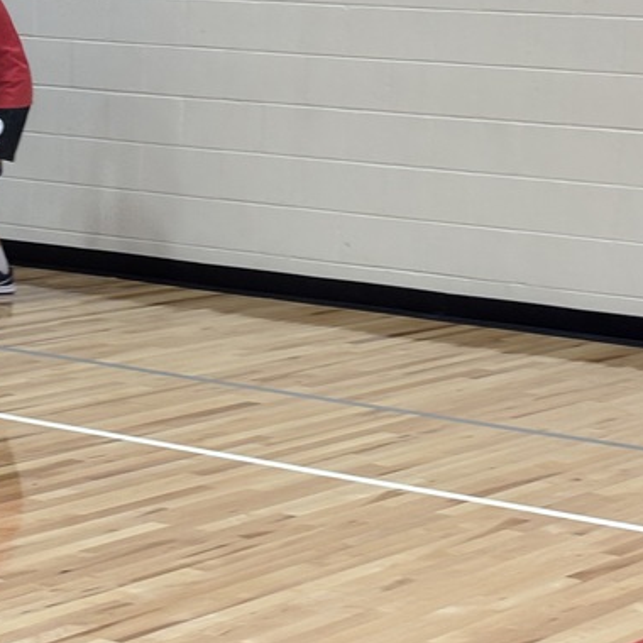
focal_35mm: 124
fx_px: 2606
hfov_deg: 14.1
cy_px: 193
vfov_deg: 14.0
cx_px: 301
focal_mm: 5.96
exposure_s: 1/60
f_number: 1.6
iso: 64
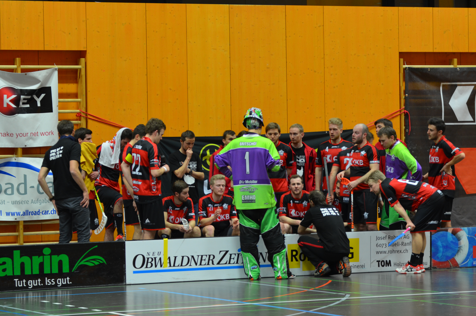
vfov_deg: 9.1
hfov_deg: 13.7
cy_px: 158
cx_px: 238
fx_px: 1979
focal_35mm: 150
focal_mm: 100
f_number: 4.2
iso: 800
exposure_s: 1/30
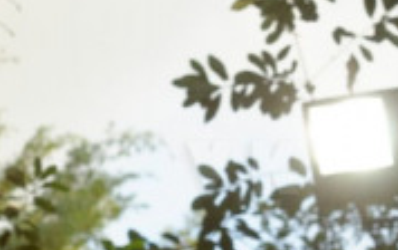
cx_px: 84
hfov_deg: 5.8
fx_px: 3901
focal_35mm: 359
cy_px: 219
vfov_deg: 3.7
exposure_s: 1/320
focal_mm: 70
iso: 800
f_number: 5.6
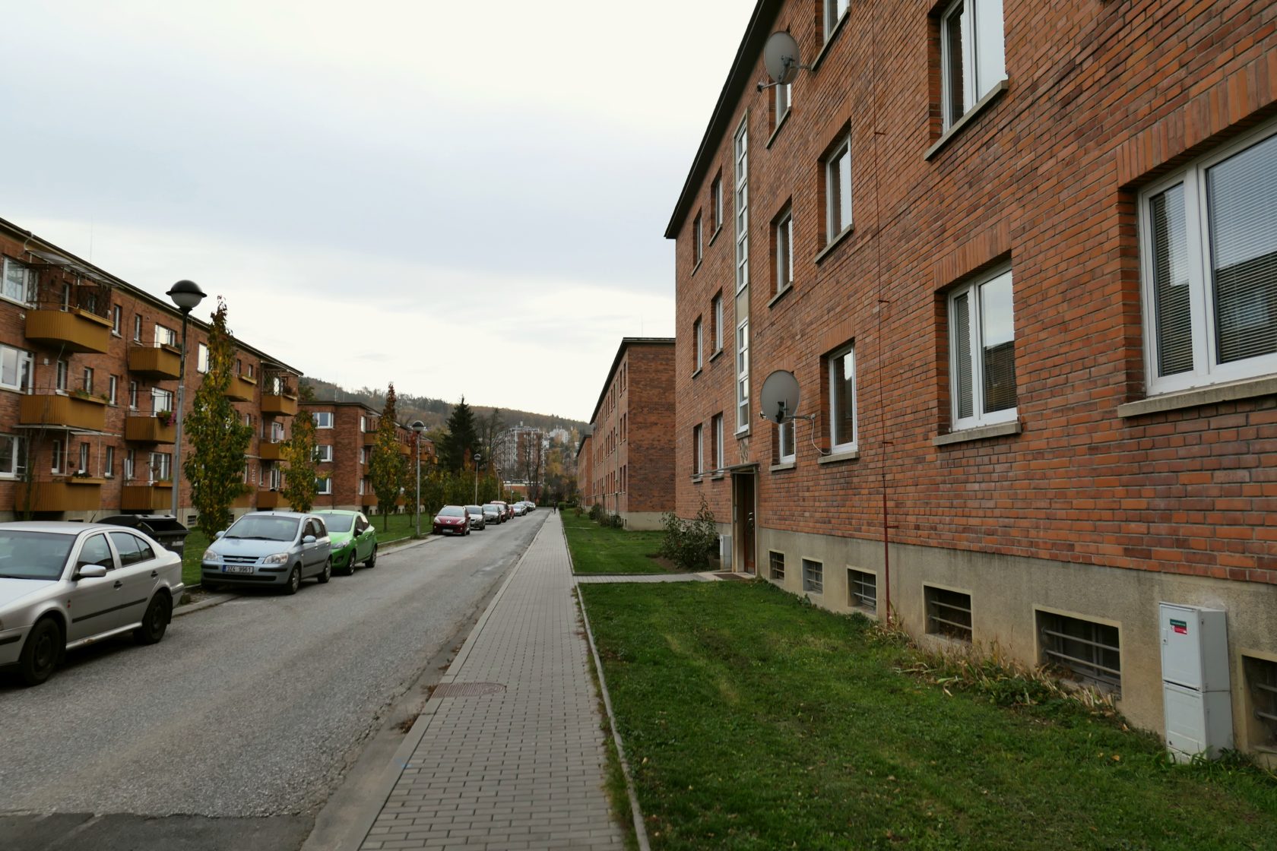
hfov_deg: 73.7
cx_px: 638
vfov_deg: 53.1
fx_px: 851
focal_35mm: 24
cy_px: 426
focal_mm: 8.8
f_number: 2.8
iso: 125
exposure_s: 1/400
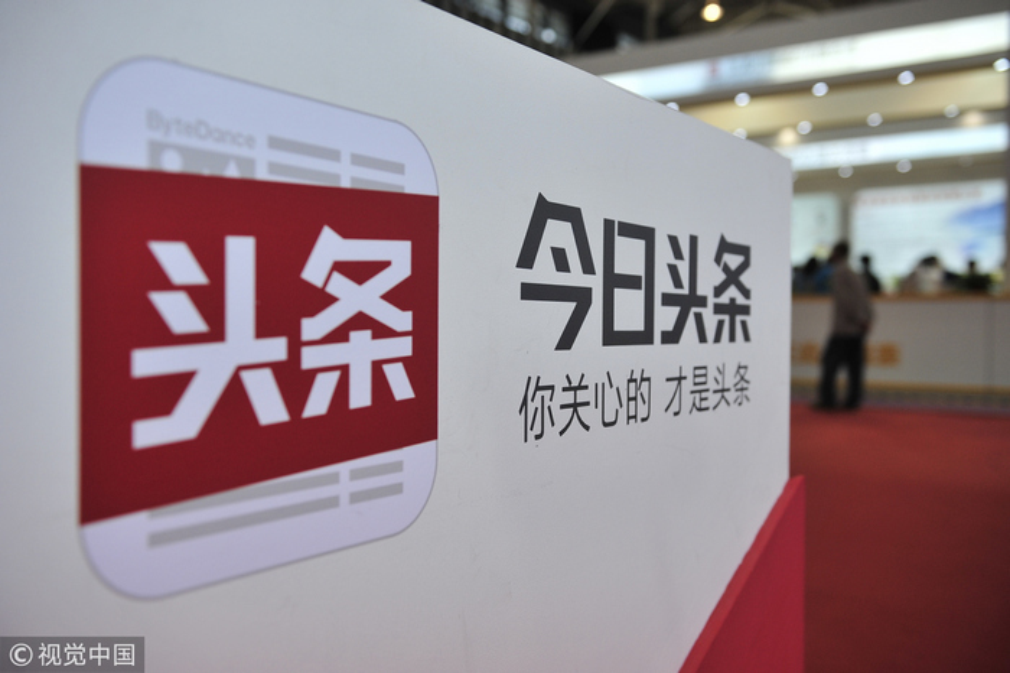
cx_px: 505
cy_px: 336
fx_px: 1009
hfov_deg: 53.2
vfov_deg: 36.8
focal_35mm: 36
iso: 800
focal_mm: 36
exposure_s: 1/640
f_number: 3.5
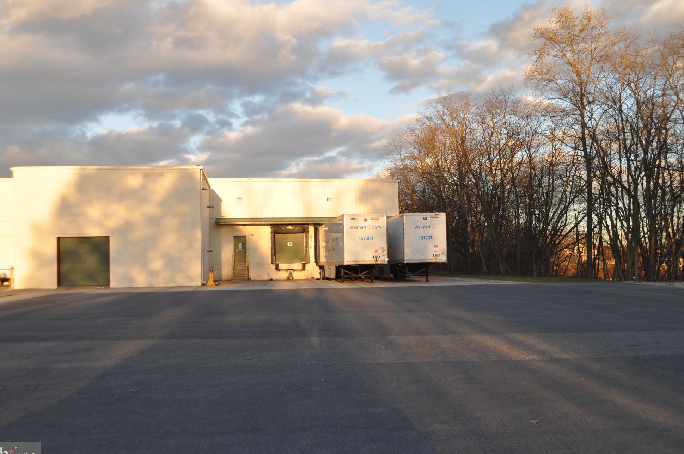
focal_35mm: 38
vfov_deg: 35.0
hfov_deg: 50.7
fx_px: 721
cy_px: 228
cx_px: 324
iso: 200
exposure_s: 1/200
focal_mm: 24
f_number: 7.1
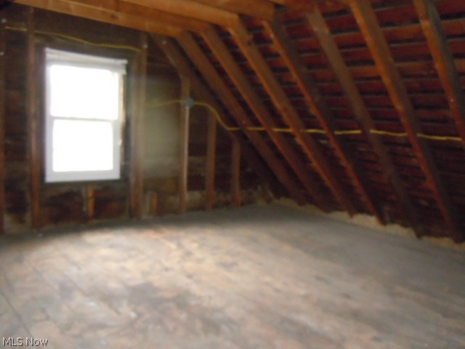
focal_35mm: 30
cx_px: 232
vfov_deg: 46.8
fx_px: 403
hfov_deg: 60.0
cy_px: 174
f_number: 3.5
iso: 800
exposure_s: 1/30
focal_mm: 5.4
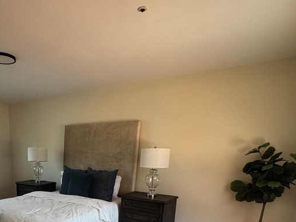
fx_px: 239
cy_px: 207
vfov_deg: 44.4
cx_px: 81
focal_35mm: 28
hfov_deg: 60.6
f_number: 2.2
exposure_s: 1/120
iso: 250
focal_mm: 2.22
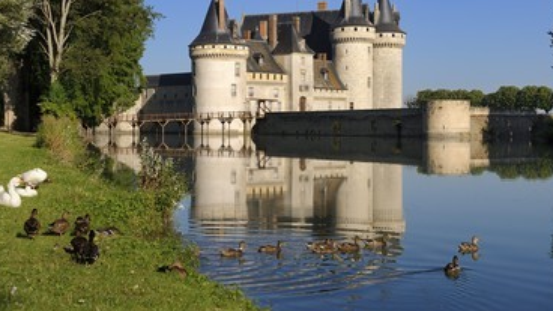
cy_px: 113
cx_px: 275
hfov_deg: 31.4
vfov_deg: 18.0
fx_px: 982
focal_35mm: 67
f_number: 18
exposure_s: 1/125
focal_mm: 56
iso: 200
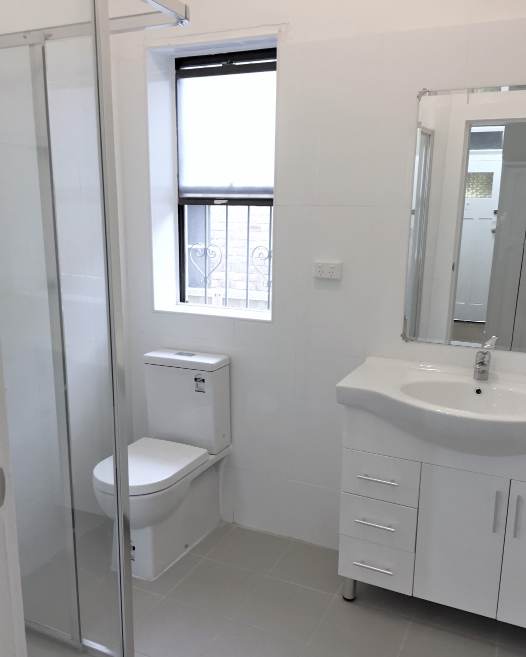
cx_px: 263
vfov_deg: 57.1
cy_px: 357
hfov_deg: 47.1
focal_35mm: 31
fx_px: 603
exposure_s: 1/33
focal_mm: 4.15
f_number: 2.2
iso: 125
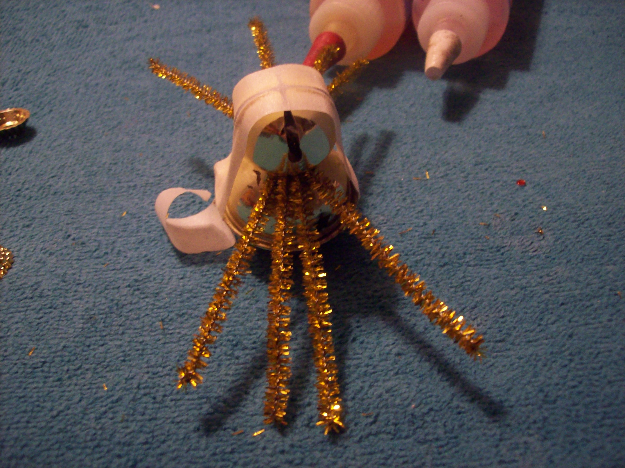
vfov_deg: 39.6
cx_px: 312
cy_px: 234
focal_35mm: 36
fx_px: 650
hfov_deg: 51.4
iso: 200
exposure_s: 1/8
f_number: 2.7
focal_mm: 6
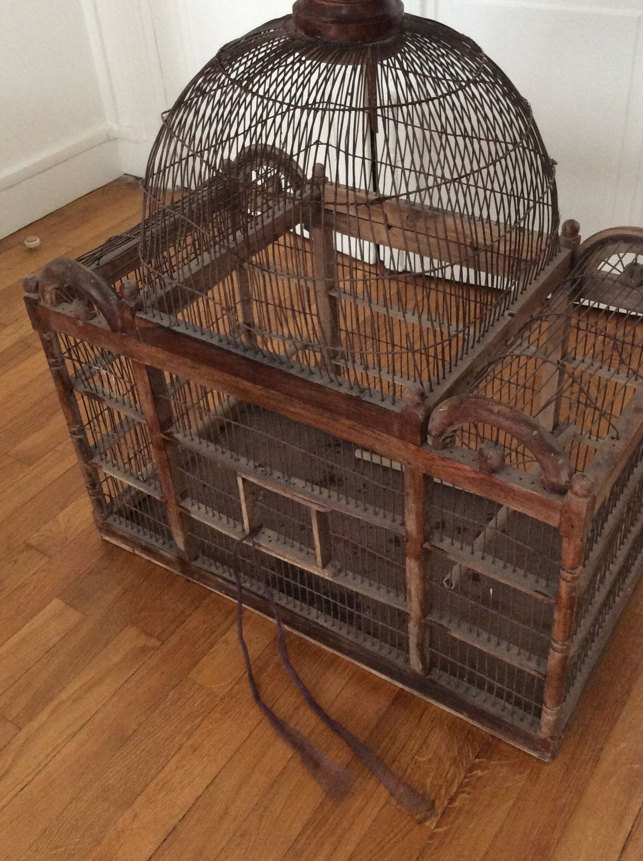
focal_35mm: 37
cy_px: 380
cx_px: 363
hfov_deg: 38.5
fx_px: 919
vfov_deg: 50.1
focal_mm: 3.3
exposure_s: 1/25
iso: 250
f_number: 2.4
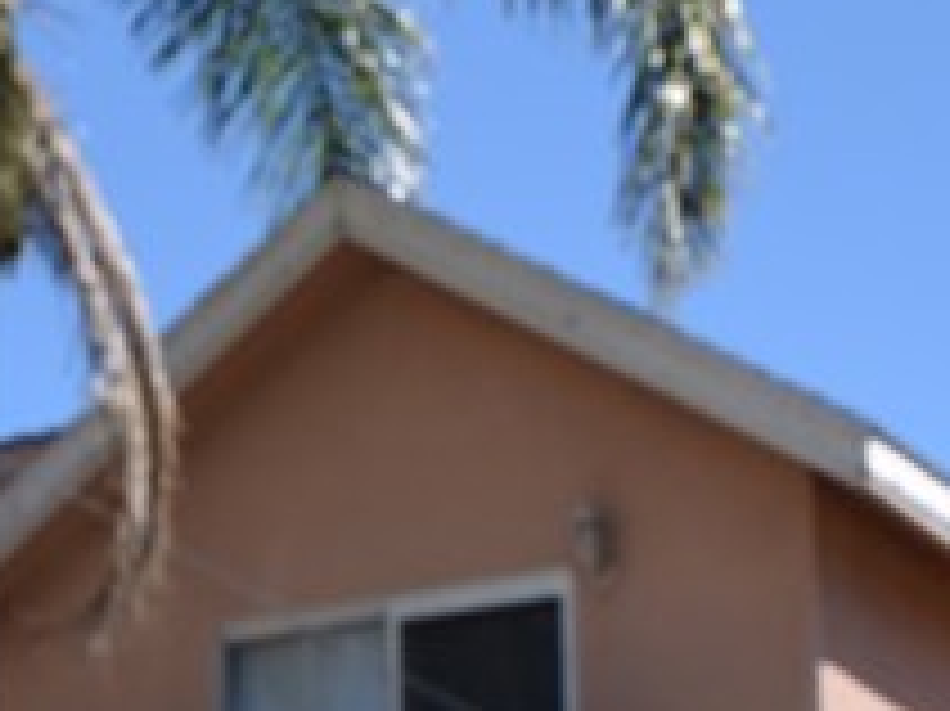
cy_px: 934
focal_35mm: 154
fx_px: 4224
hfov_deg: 12.7
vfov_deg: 9.5
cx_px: -23
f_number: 10
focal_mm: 22
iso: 100
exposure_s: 1/200
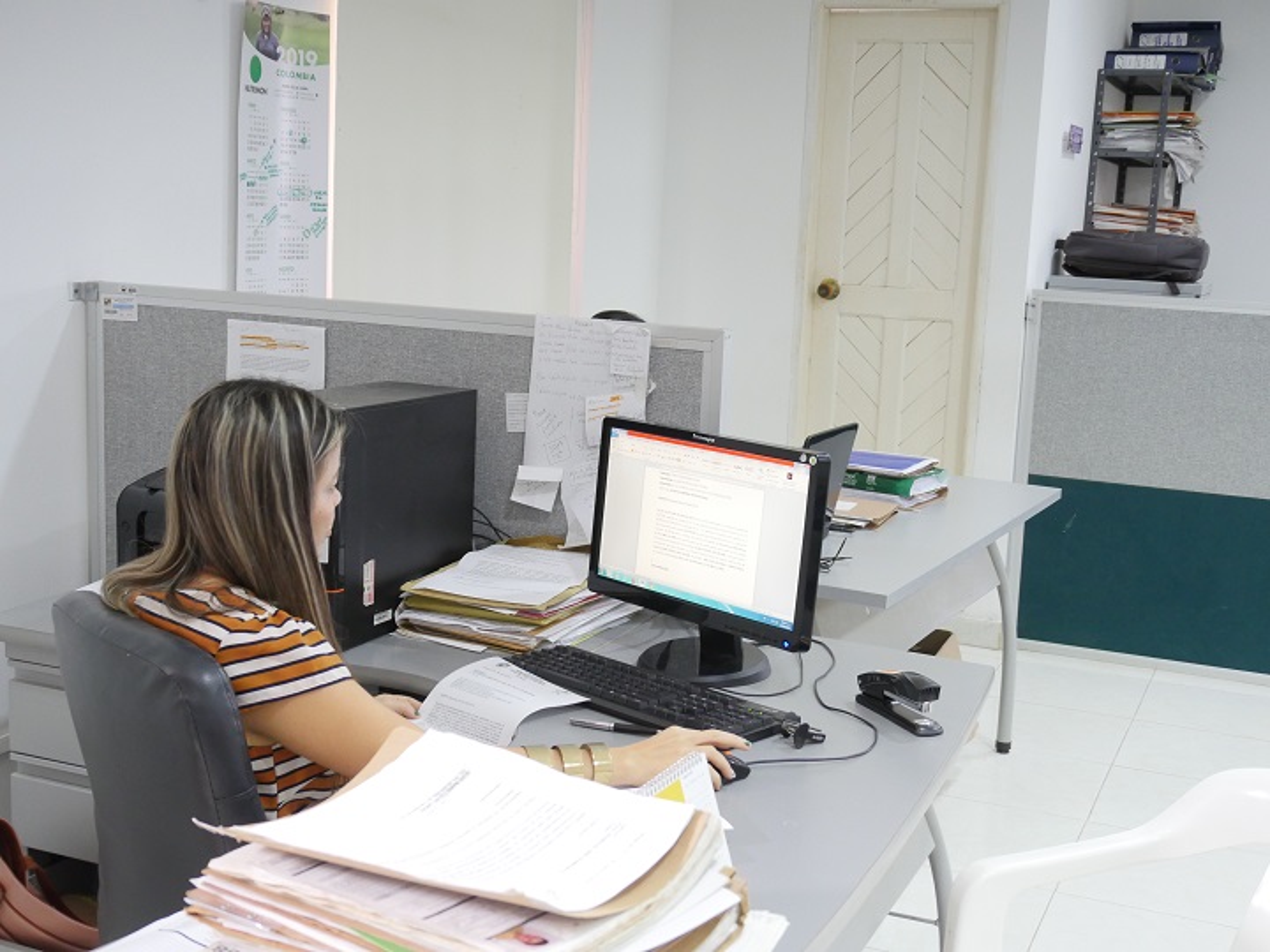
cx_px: 635
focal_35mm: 44
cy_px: 476
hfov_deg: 42.9
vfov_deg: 32.9
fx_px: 1614
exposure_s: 1/60
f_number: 4.5
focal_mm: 22
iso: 1600
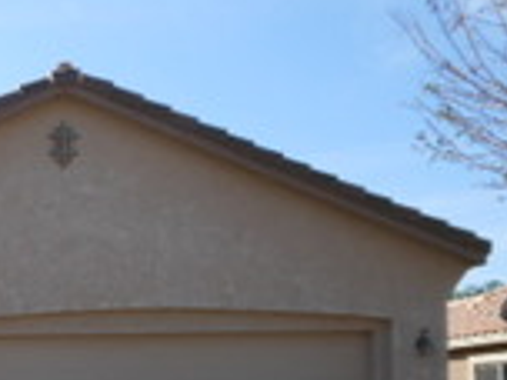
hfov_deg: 30.7
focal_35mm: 57
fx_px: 835
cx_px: -30
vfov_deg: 24.6
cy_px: 367
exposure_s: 1/640
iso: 80
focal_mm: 4.5
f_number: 3.2
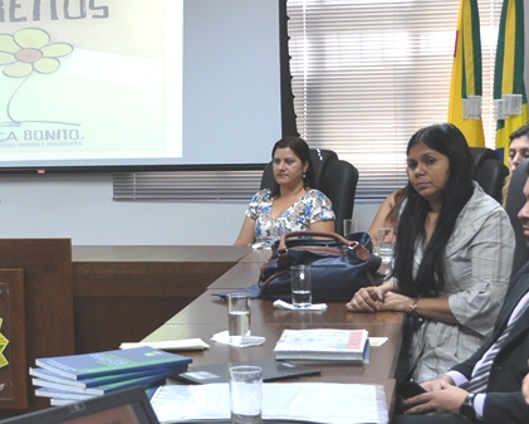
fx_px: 1284
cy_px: 223
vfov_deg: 18.7
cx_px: 152
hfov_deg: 23.1
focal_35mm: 82
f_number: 3.8
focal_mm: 24
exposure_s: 1/40
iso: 400
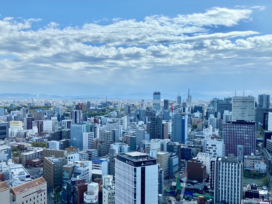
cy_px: 115
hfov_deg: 52.5
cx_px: 120
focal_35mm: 35
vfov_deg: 40.6
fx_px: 275
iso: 32
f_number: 1.8
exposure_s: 1/1389
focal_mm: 3.99
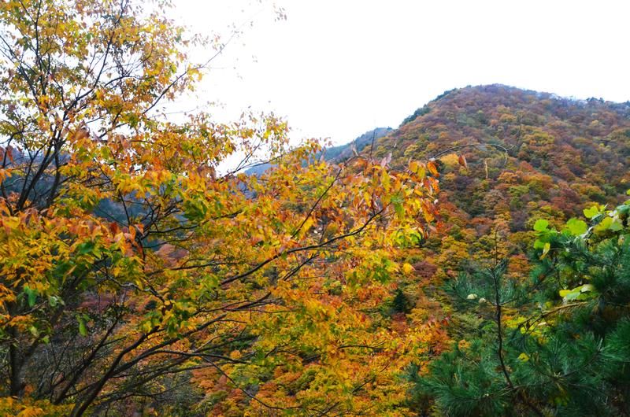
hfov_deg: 67.5
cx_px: 315
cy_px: 208
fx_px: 472
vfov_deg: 47.7
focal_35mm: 27
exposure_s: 1/100
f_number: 9
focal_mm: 18
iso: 4000
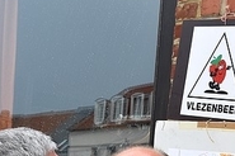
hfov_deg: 17.4
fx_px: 763
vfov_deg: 11.5
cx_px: 191
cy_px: 174
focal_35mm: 117
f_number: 8
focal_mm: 24
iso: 280
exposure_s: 1/250
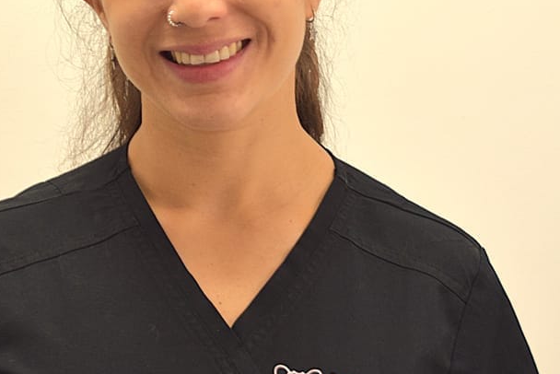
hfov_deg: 19.0
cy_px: 2
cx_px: 213
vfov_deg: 12.6
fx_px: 1669
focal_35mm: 107
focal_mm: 29
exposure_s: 1/60
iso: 200
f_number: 4.5
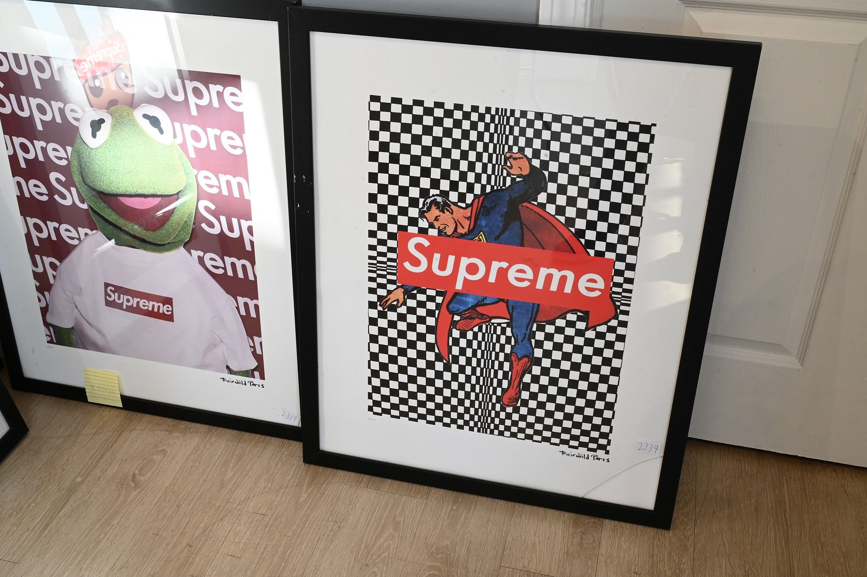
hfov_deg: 51.9
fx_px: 891
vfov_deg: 35.9
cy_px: 288
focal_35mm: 37
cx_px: 434
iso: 2500
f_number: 18
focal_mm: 37
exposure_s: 1/40
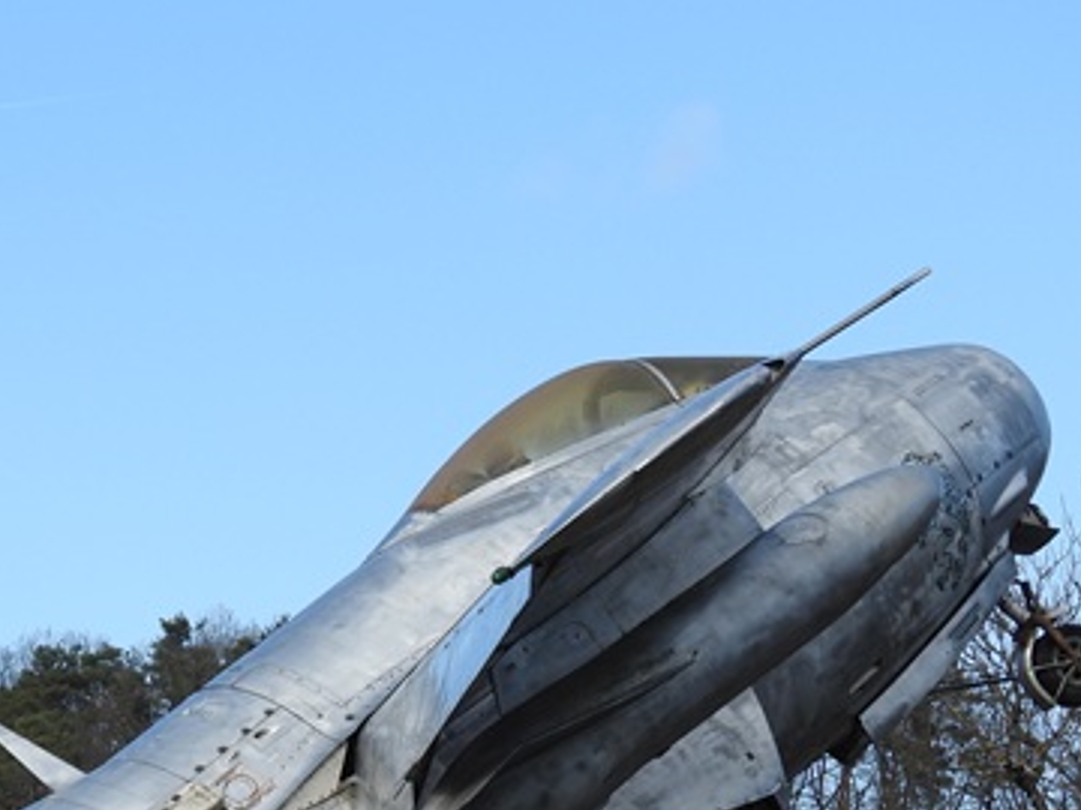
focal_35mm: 178
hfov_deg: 11.1
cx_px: 189
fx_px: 5559
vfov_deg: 8.3
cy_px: 777
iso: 100
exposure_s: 1/640
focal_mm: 14.3
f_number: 3.5
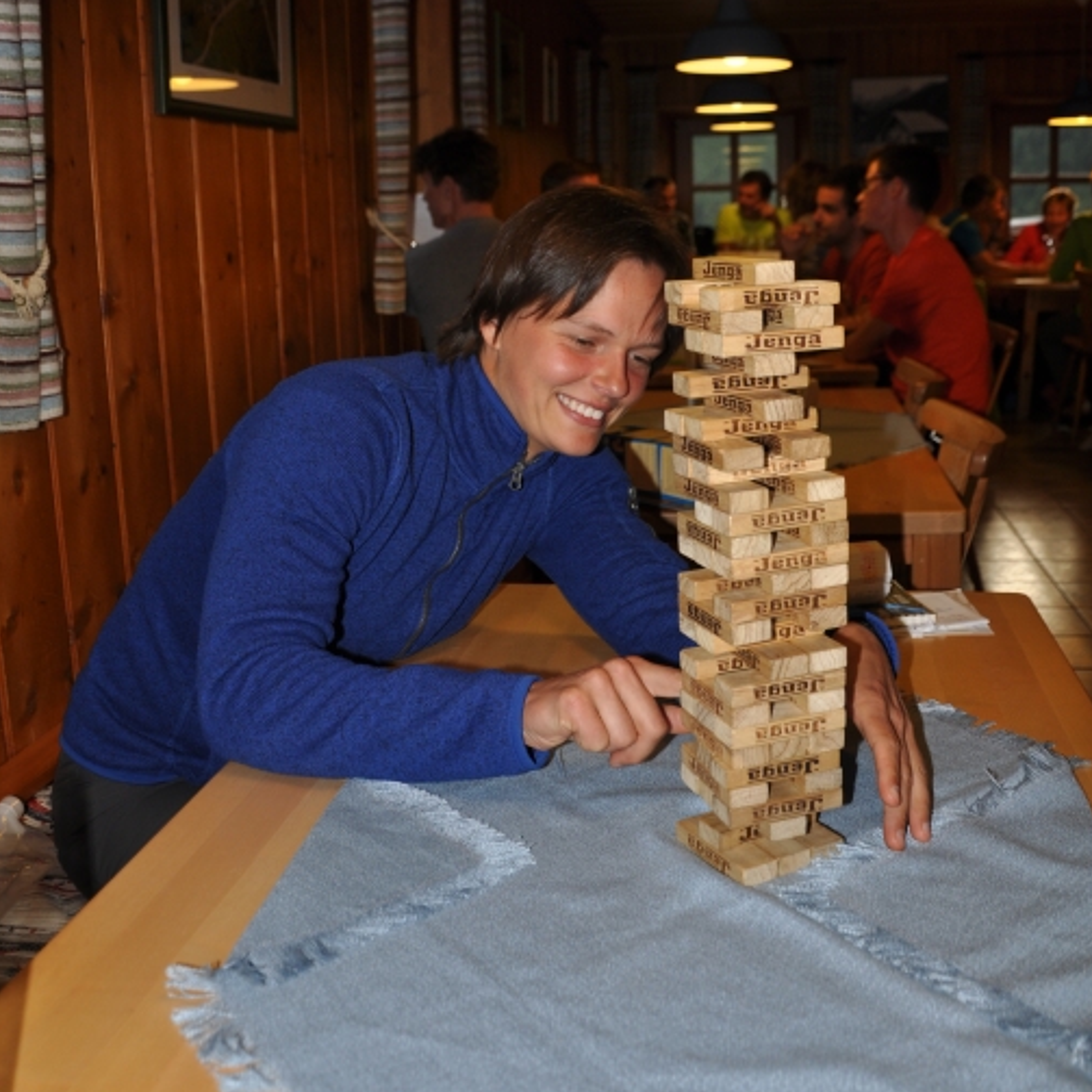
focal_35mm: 35
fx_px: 1249
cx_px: 551
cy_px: 408
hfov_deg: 47.2
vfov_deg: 46.8
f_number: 3.5
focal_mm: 18
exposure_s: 1/60
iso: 200
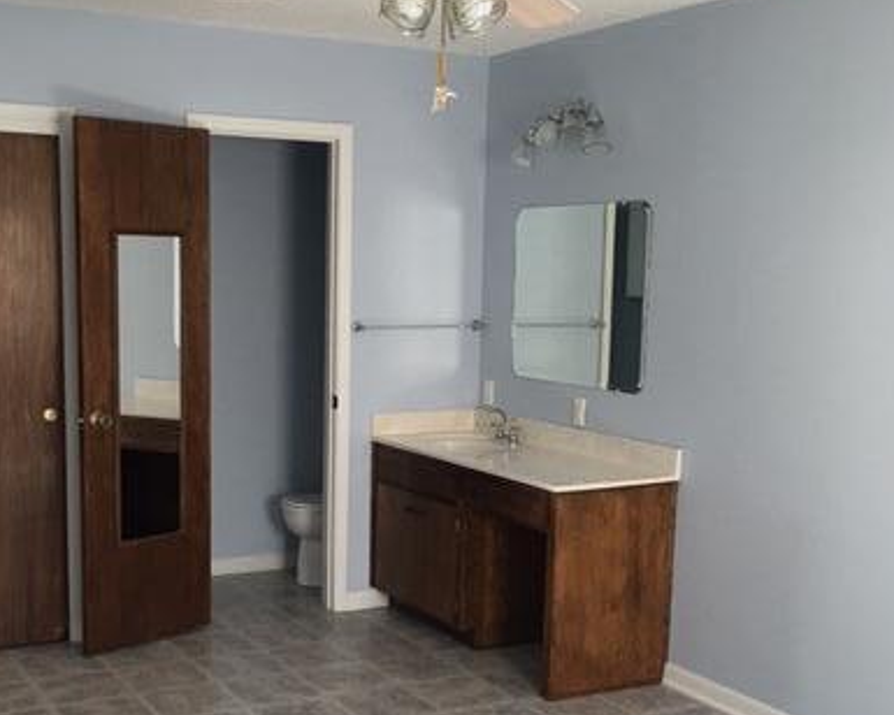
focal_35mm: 47
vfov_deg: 31.9
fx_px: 1244
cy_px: 455
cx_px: 362
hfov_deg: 39.4
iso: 50
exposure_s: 1/17
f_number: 2.2
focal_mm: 4.15
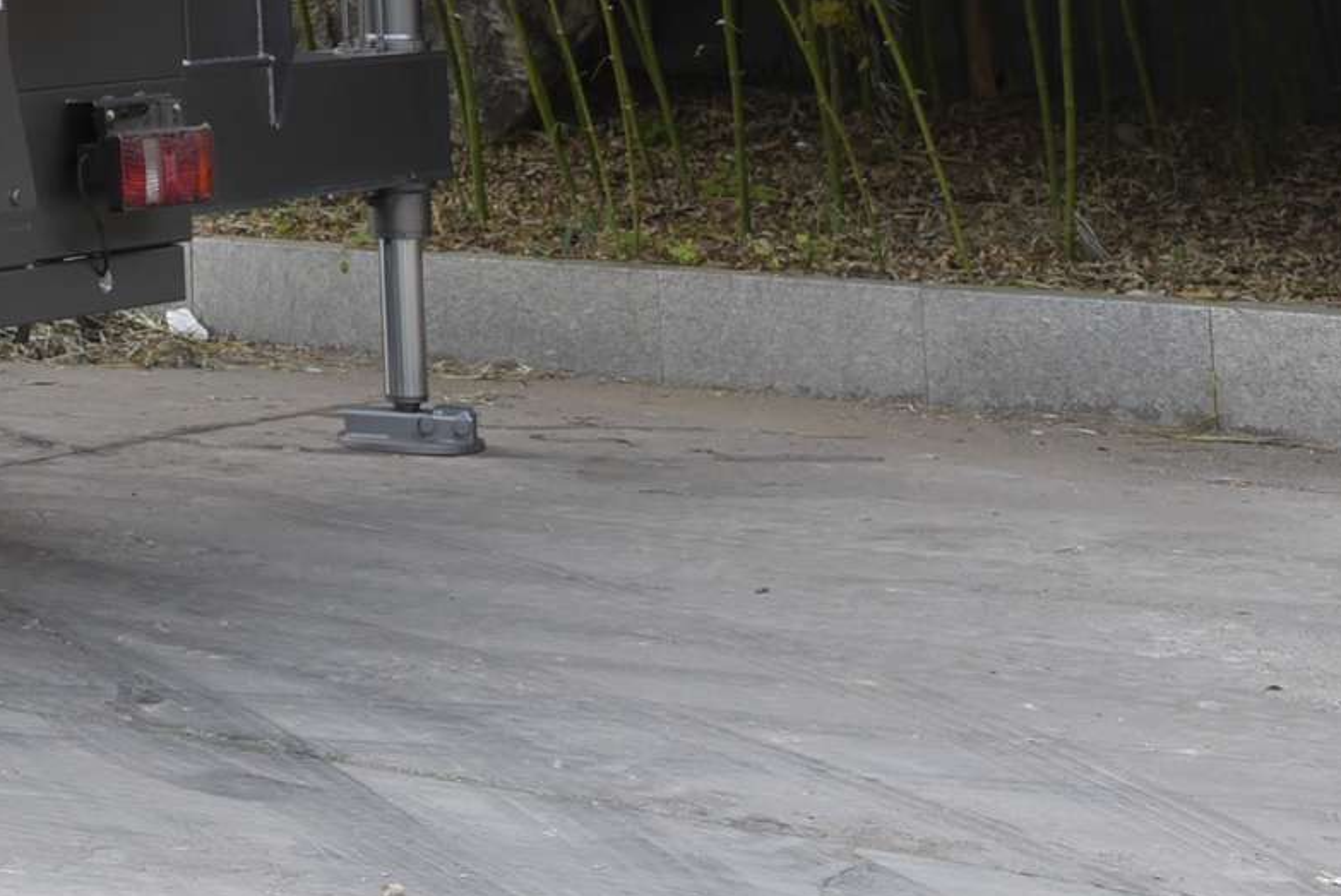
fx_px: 5441
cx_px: -1156
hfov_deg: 12.7
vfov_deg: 9.0
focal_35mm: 146
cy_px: -678
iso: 500
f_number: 8
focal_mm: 38
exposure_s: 1/200
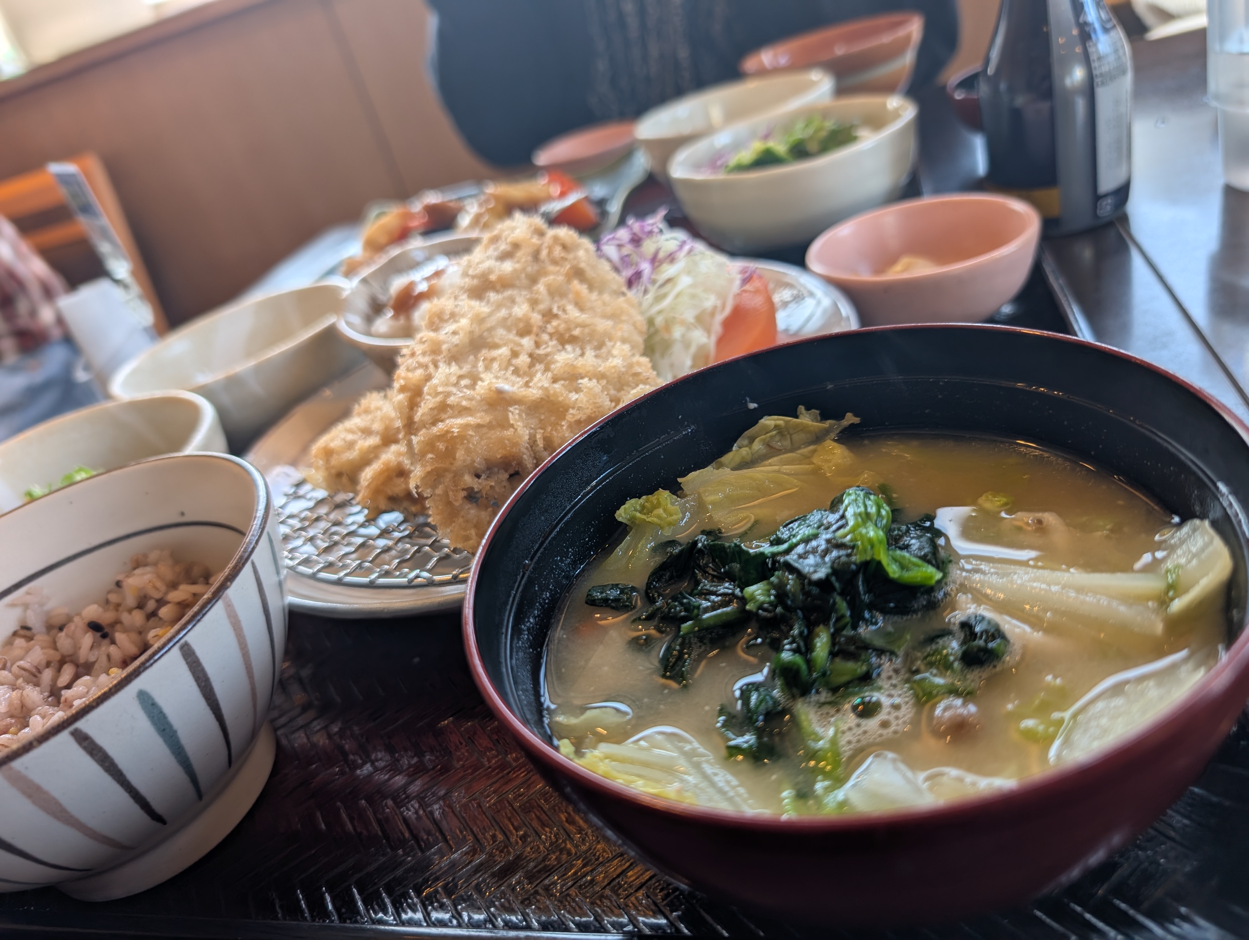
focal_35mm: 24
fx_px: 867
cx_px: 624
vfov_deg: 56.9
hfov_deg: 71.5
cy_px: 470
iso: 19
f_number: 1.68
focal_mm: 6.9
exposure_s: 1/250
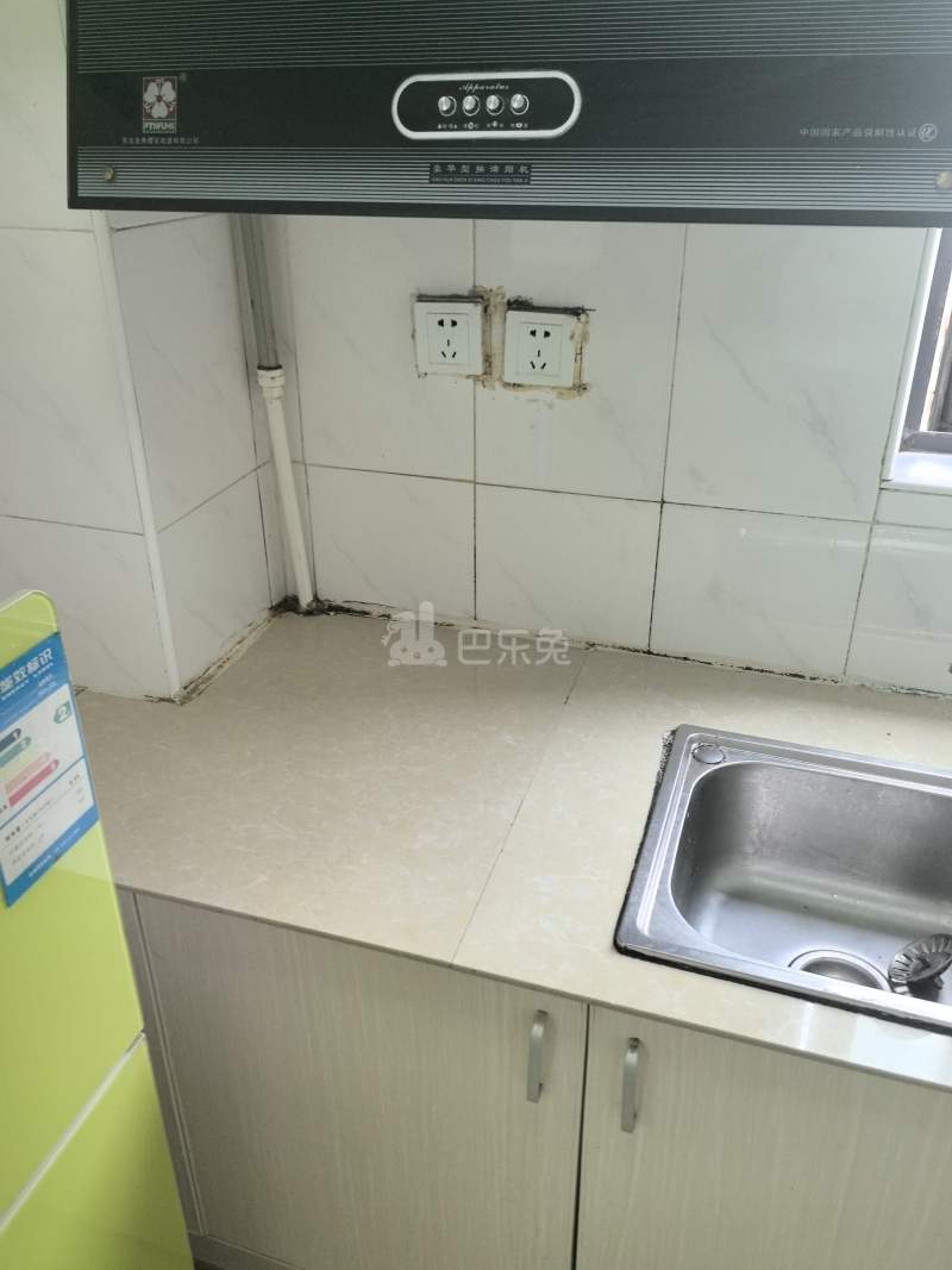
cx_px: 476
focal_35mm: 27
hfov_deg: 51.3
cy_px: 635
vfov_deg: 65.3
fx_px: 990
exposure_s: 1/166
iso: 50
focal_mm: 5.75
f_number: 2
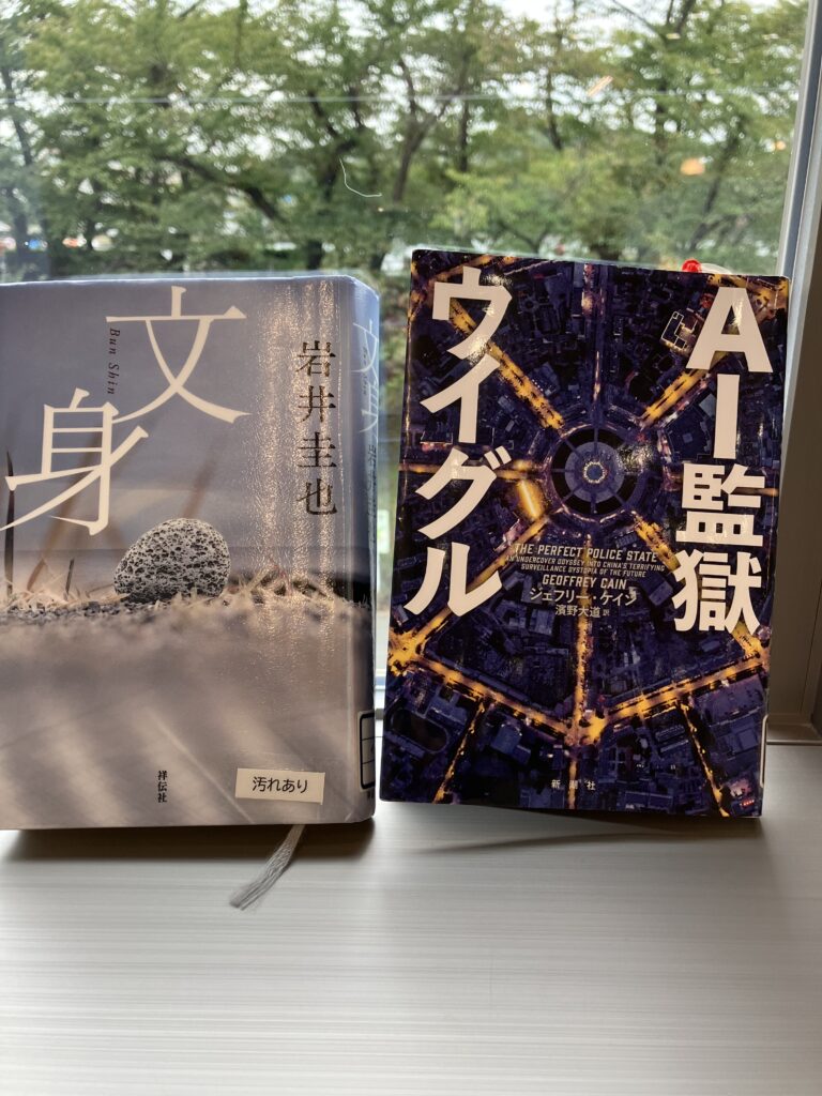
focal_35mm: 28
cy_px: 548
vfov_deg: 63.4
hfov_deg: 49.7
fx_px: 887
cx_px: 411
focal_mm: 3.99
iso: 64
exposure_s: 1/100
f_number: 1.8
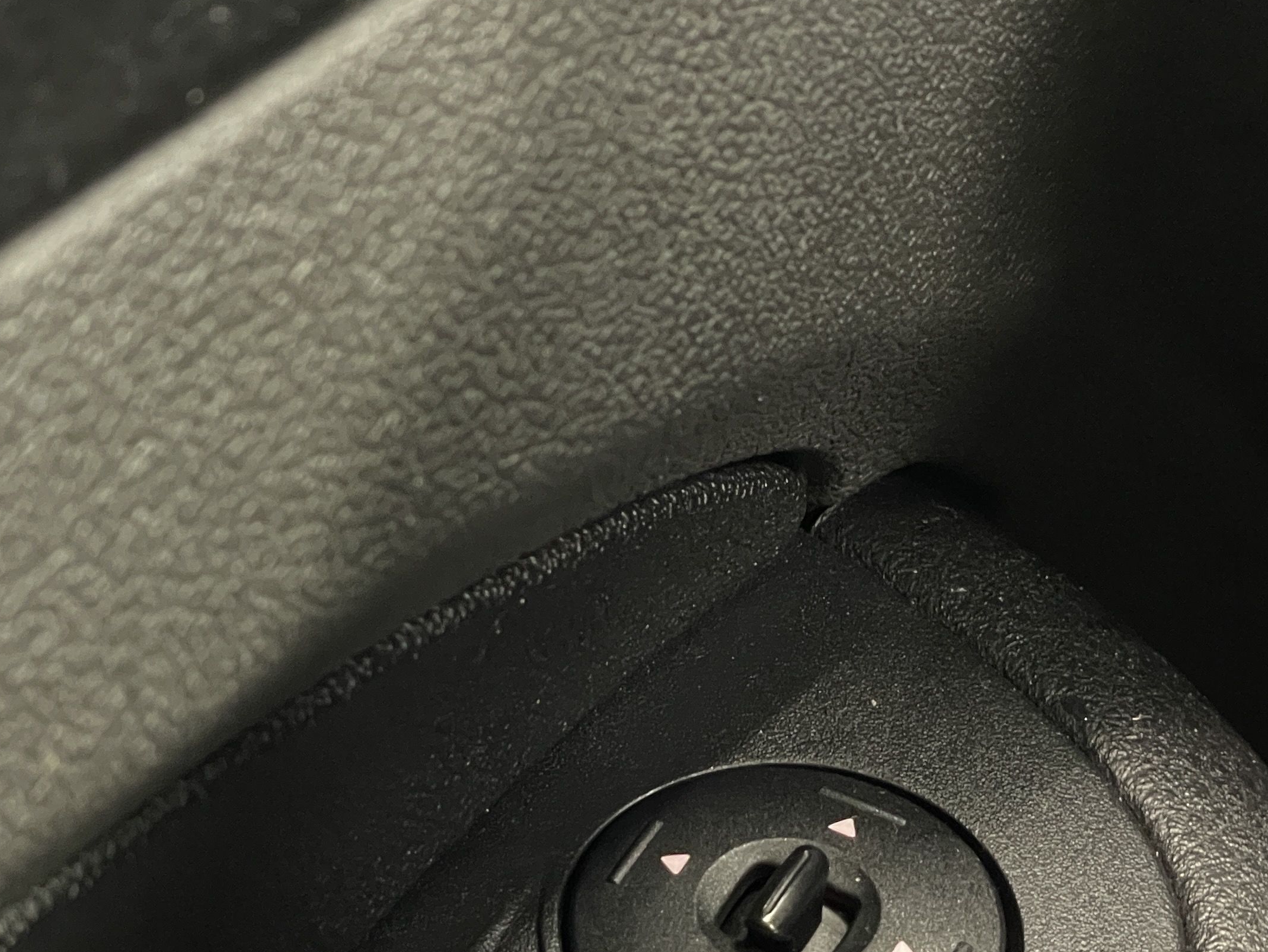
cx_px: 617
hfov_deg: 20.0
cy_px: 880
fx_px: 3590
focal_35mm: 98
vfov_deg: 14.9
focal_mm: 6
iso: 1000
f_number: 2
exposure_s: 1/25
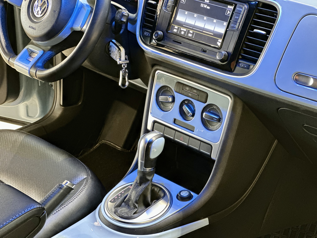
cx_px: 158
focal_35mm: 77
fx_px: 705
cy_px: 119
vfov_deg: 19.1
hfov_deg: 25.3
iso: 500
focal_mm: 9
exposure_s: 1/14
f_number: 2.8
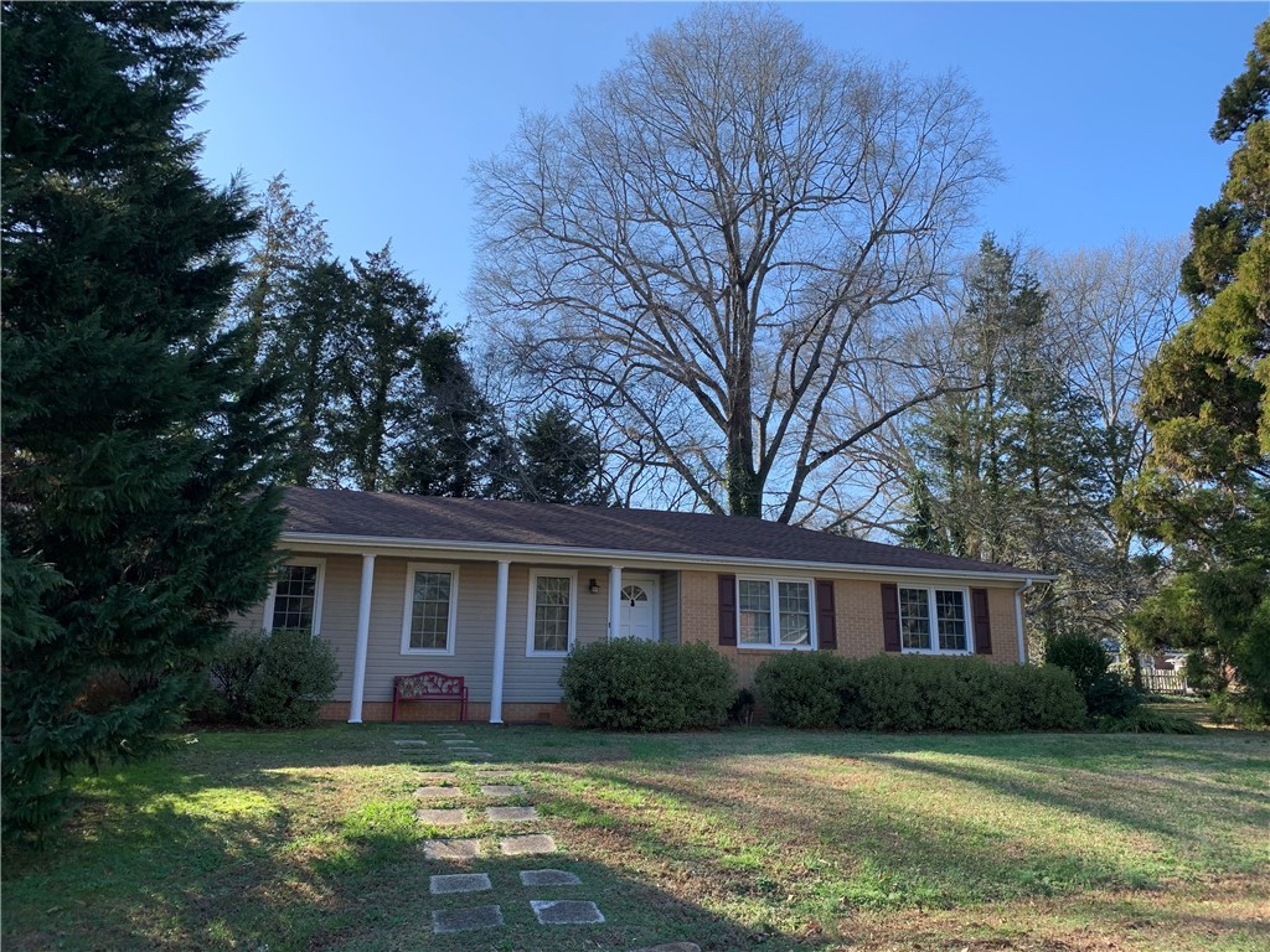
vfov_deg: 53.1
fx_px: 954
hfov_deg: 67.3
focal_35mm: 26
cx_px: 635
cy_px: 476
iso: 25
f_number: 1.8
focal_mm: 4.25
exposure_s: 1/701
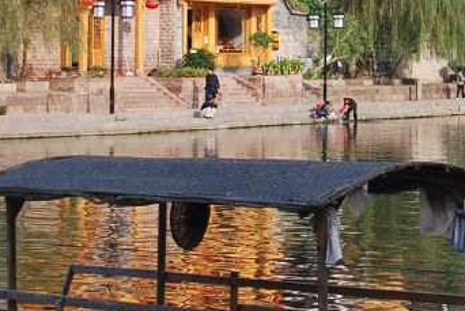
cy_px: 18
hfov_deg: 13.8
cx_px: 485
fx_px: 1888
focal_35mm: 146
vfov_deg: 9.4
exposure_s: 1/80
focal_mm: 26
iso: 200
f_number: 8
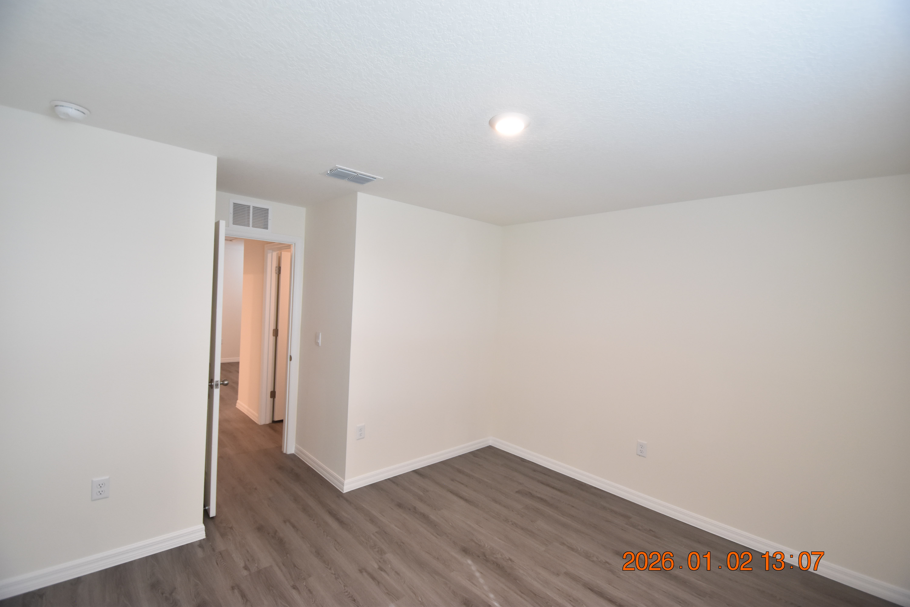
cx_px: 455
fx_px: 379
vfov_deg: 77.3
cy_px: 304
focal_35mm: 15
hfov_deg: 100.4
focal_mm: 10
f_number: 3.5
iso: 800
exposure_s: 1/60
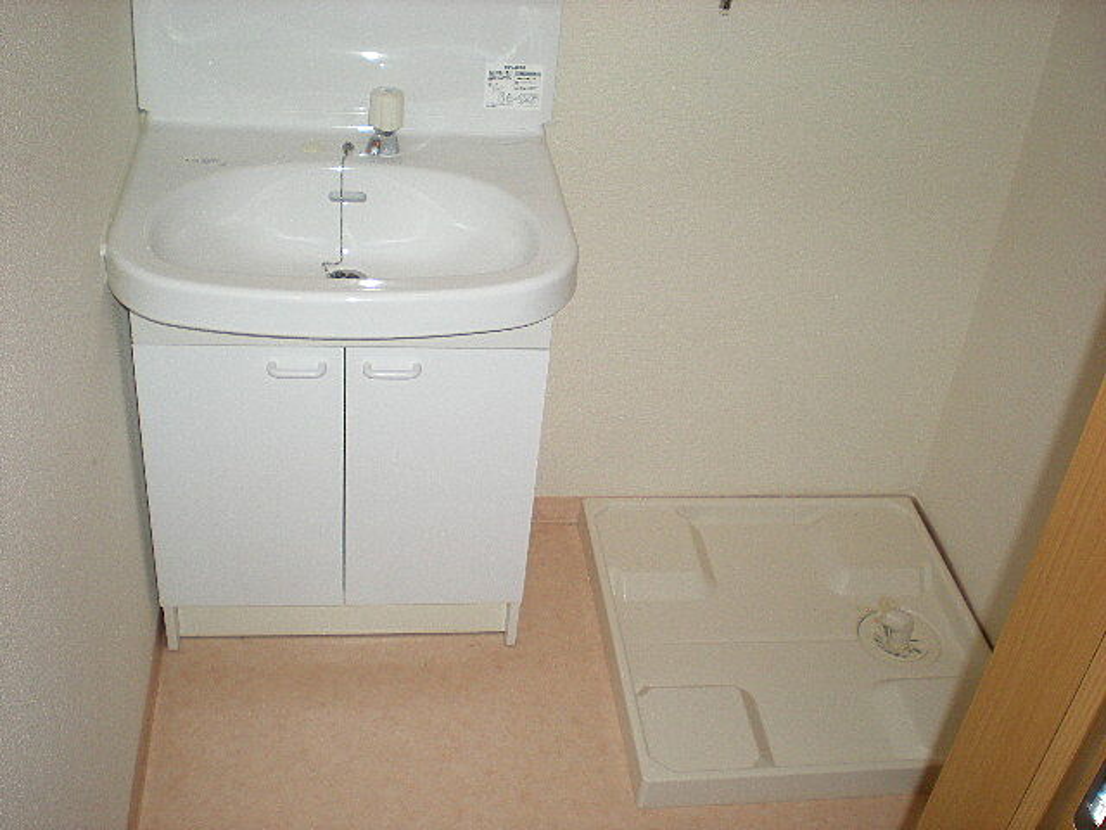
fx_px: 1214
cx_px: 553
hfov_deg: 49.0
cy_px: 415
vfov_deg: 37.7
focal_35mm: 38
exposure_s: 1/60
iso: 105
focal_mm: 6.3
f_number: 3.1
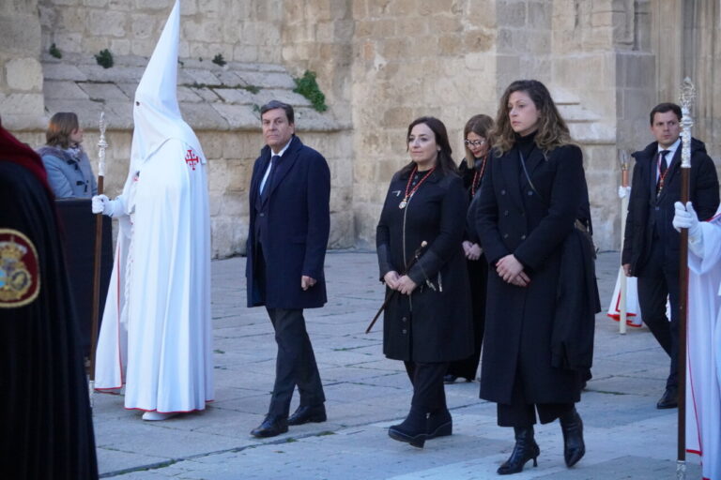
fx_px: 1652
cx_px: 360
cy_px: 240
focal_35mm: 82
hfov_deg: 24.6
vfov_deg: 16.6
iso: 6400
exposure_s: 1/80
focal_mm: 55
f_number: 4.5
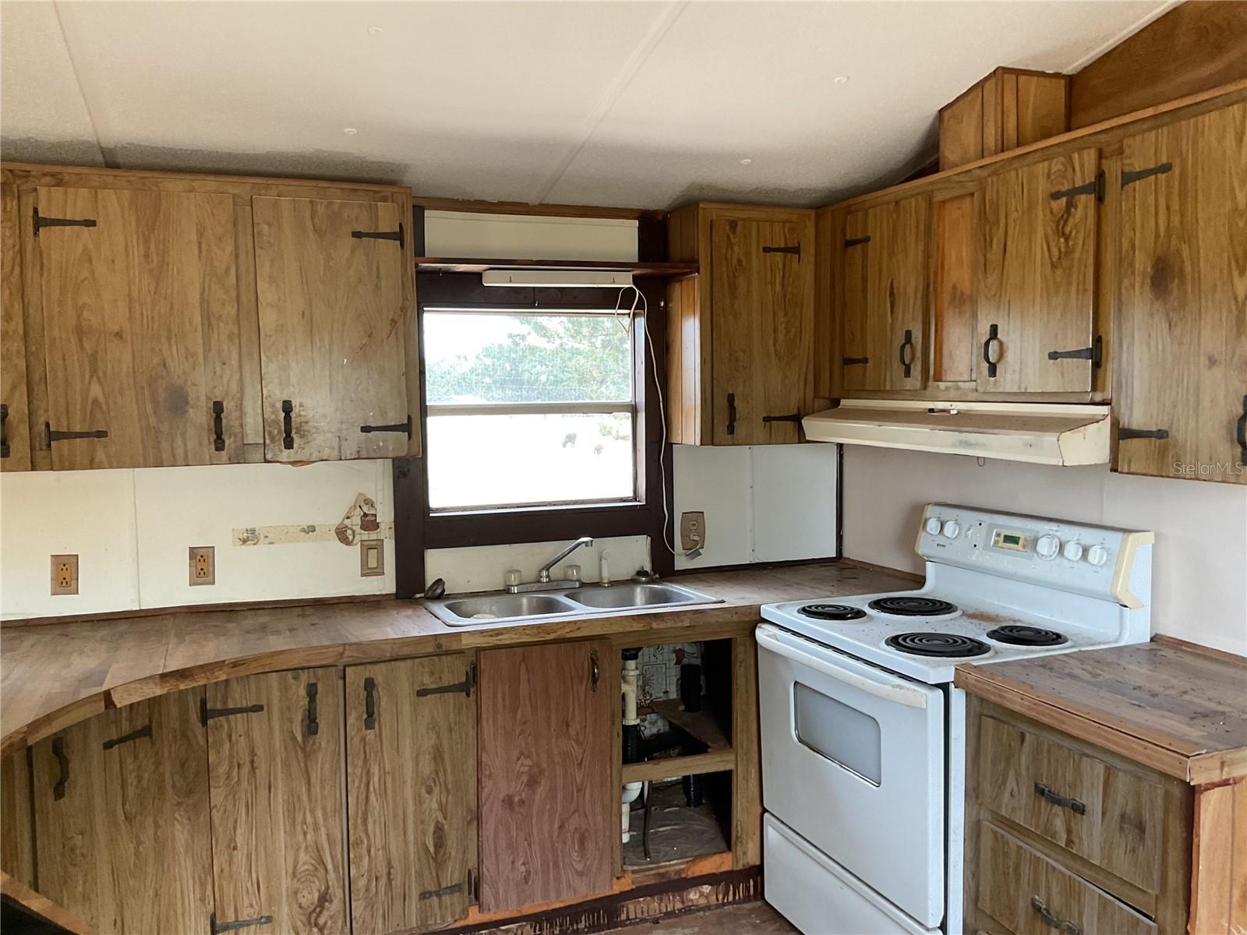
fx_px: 1045
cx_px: 624
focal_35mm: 29
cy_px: 468
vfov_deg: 48.2
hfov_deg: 61.7
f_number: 1.8
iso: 80
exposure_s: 1/60
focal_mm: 3
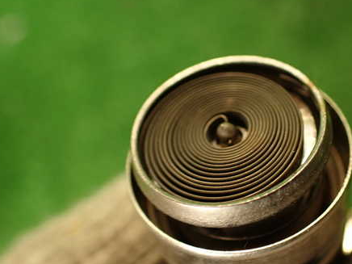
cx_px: 229
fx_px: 447
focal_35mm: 44
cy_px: 151
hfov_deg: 42.5
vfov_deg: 32.8
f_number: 2.4
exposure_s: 1/30
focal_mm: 5.79
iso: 200
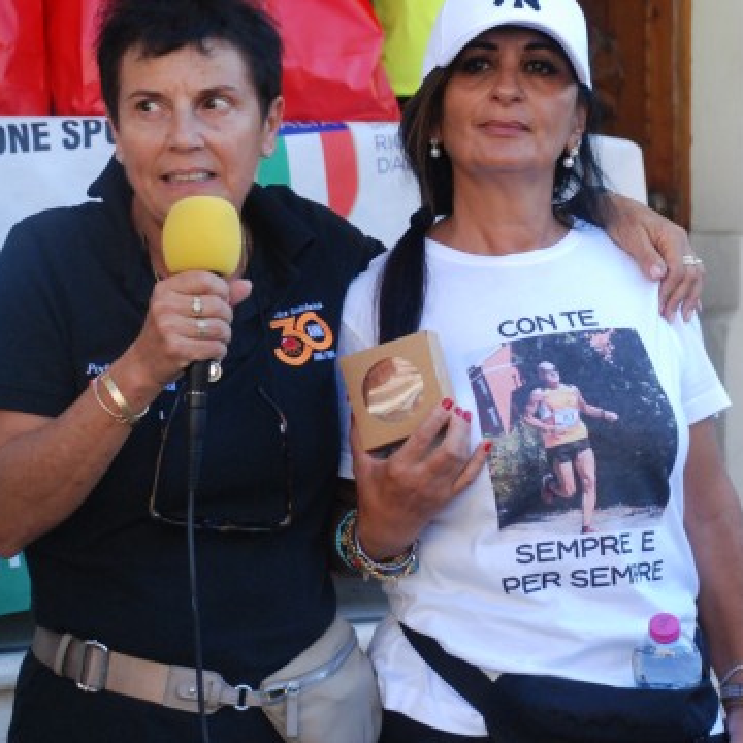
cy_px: 333
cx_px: 378
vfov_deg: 13.2
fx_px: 3205
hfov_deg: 13.2
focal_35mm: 132
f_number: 5.3
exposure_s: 1/500
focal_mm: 62
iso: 1000
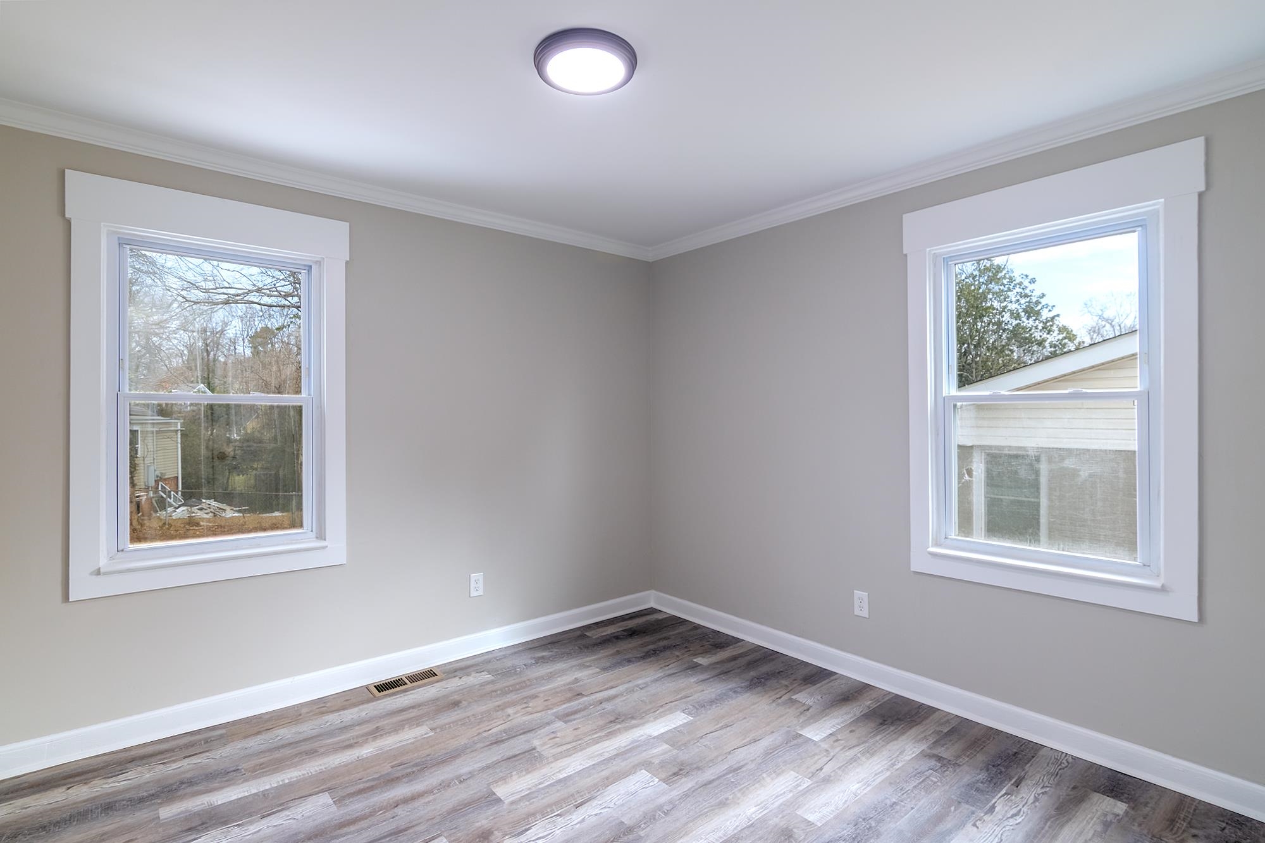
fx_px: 562
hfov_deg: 96.7
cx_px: 632
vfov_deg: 73.7
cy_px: 422
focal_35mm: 16
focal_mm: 11
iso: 320
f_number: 7.1
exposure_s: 1/125
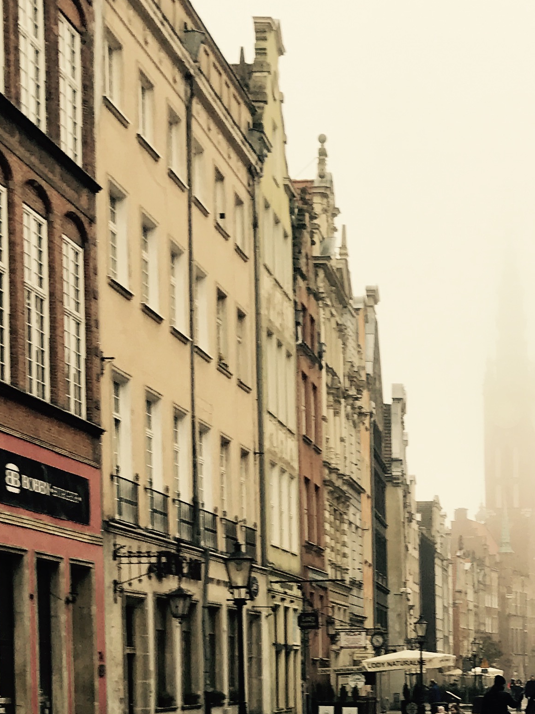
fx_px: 1505
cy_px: 691
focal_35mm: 73
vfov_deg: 25.5
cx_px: 509
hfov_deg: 19.7
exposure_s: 1/128
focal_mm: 3.99
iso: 20
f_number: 1.8
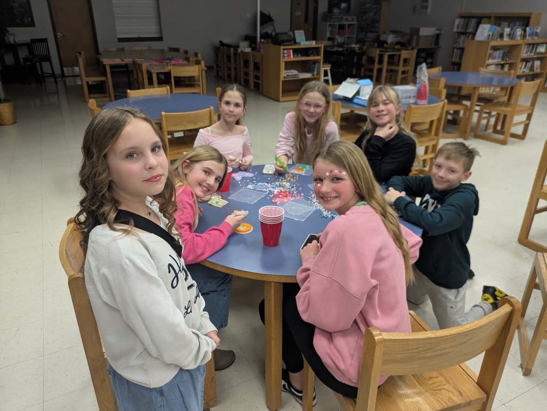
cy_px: 206
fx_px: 395
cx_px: 274
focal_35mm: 25
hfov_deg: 69.4
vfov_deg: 54.9
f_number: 1.89
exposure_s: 1/120
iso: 185
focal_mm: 5.43
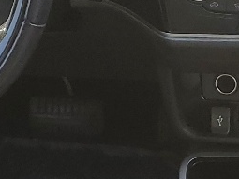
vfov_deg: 8.9
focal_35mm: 163
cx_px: 220
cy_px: 239
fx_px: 1125
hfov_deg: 12.0
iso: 50
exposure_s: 1/312
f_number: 1.5
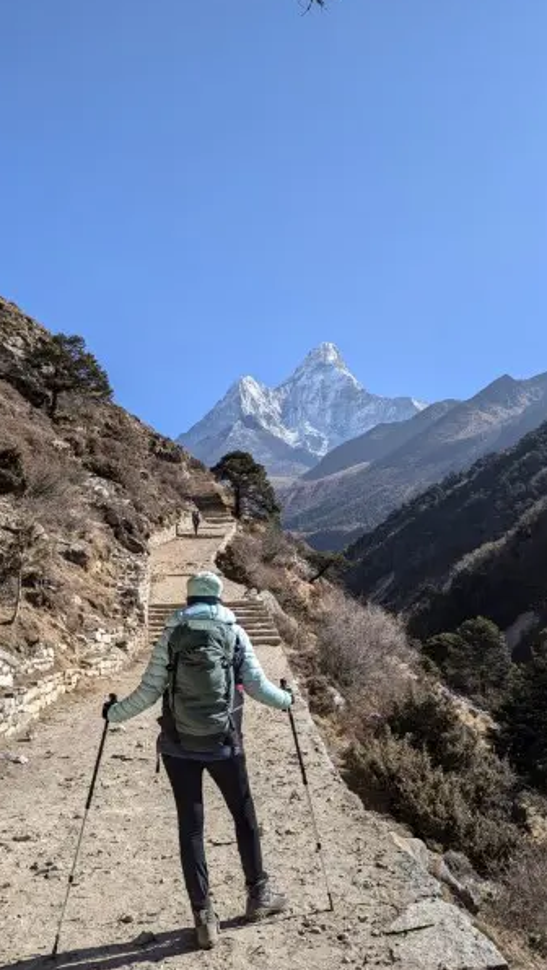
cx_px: 304
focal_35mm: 28
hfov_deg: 41.5
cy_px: 496
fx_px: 721
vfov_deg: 67.9
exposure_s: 1/1639
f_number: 1.85
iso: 40
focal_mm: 6.81
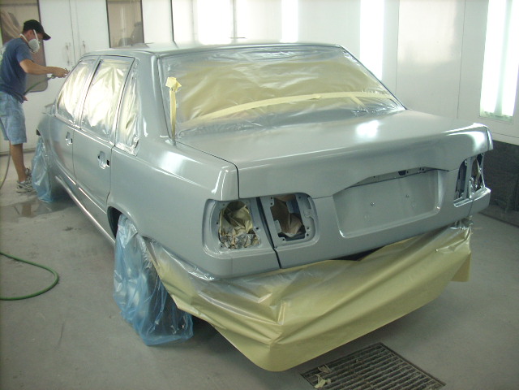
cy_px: 195
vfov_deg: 38.7
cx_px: 260
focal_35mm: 37
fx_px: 555
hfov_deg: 50.1
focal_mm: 6.2
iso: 129
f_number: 2.8
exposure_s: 1/30
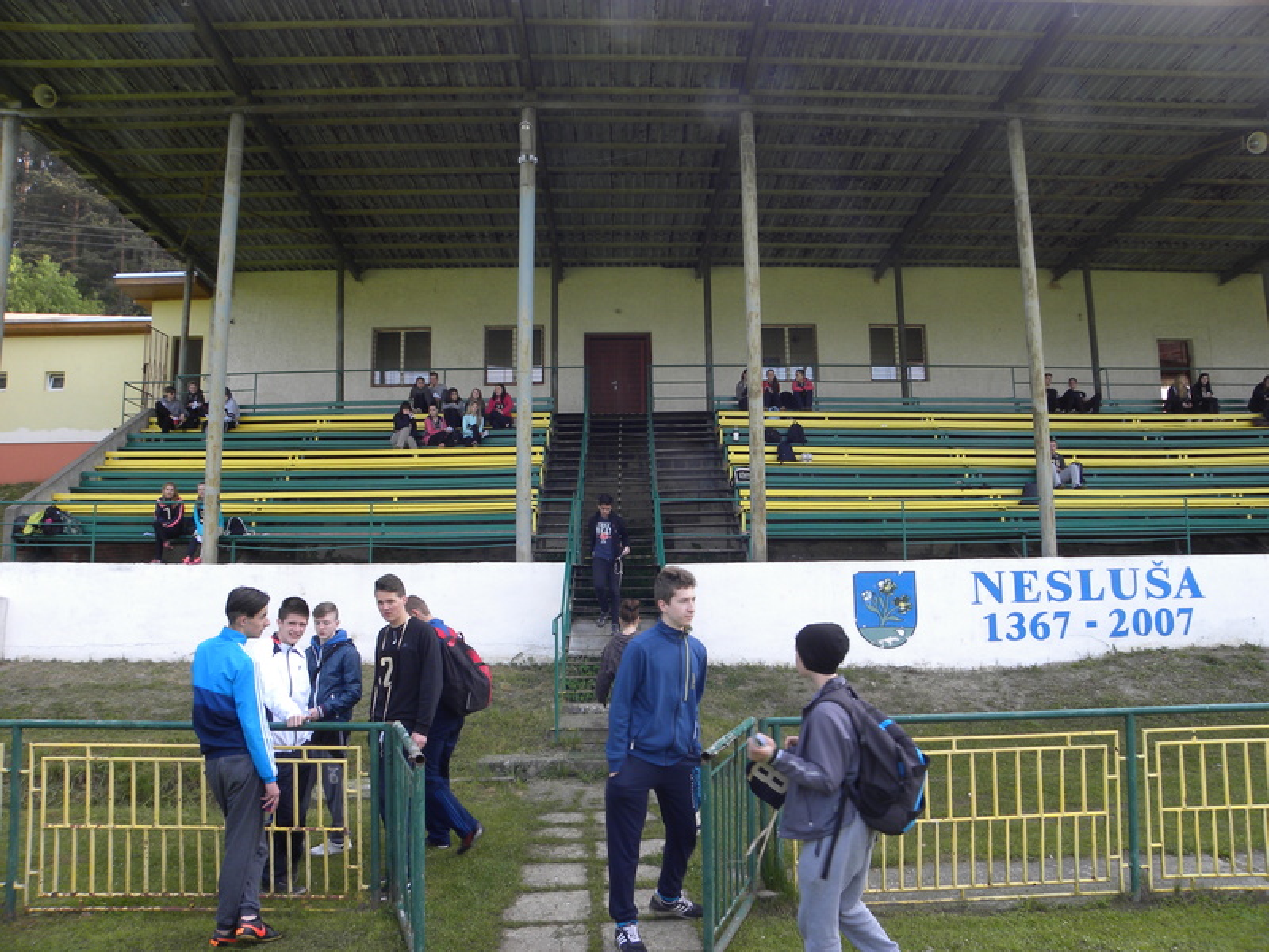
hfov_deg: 67.3
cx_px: 634
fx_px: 953
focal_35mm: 26
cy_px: 476
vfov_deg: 53.1
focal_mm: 4.6
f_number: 5
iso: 64
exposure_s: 1/60
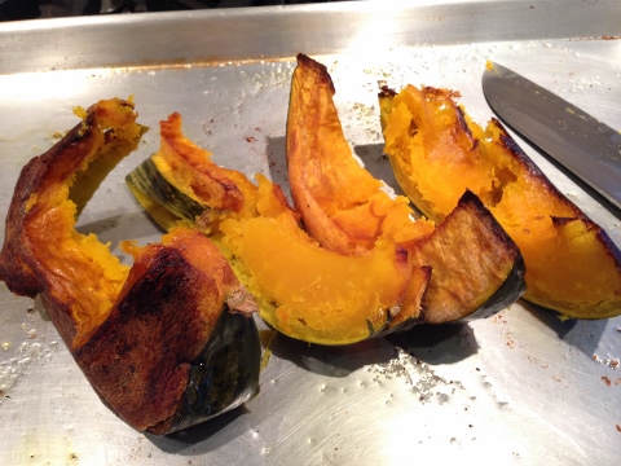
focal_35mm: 33
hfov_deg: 55.4
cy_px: 233
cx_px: 310
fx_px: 592
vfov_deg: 42.9
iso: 125
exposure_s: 1/20
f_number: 2.4
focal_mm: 4.12
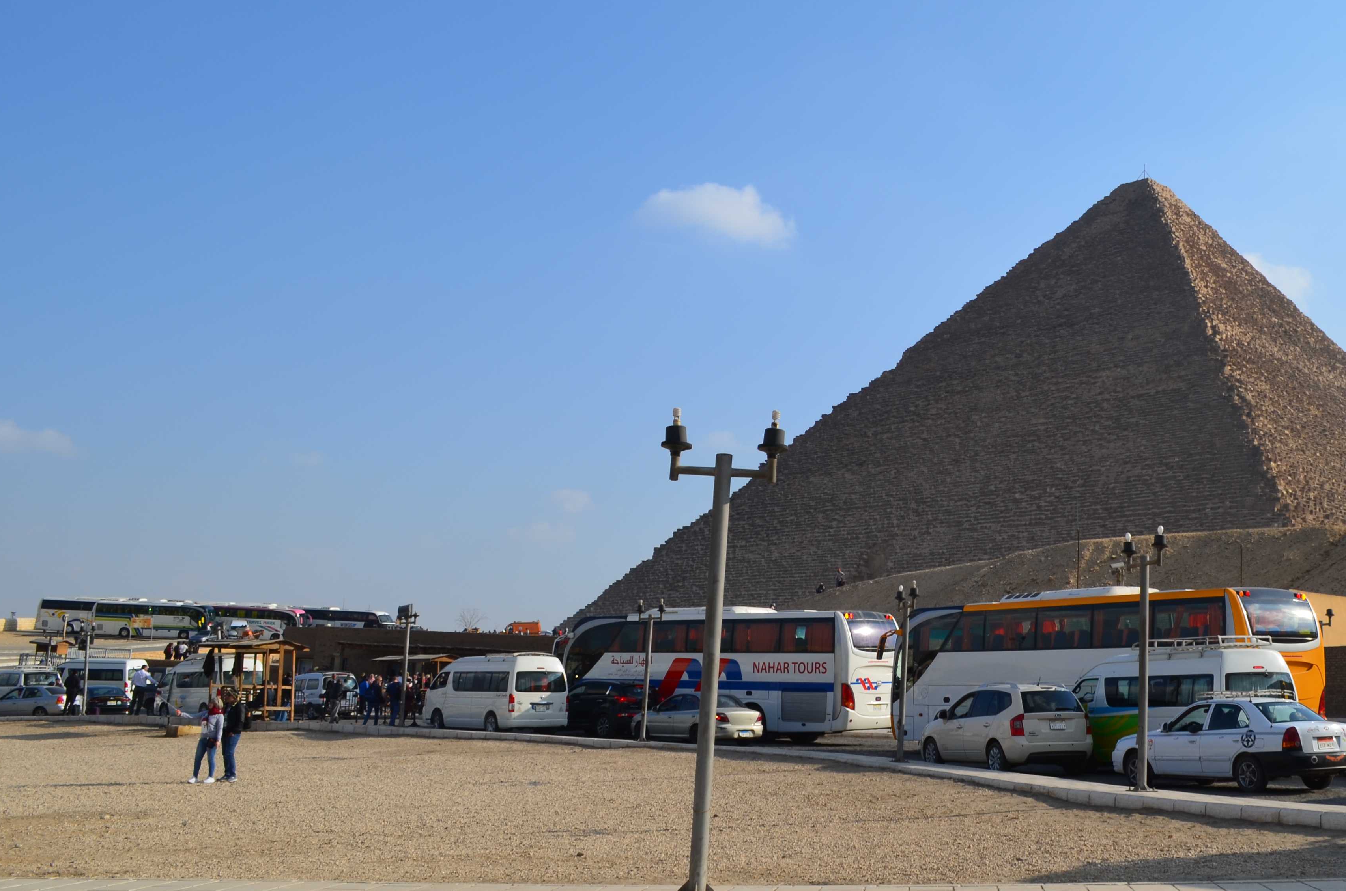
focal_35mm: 39
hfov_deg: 48.4
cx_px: 948
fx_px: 1455
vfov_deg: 34.0
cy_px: 403
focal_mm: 18
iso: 100
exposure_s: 1/160
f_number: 11
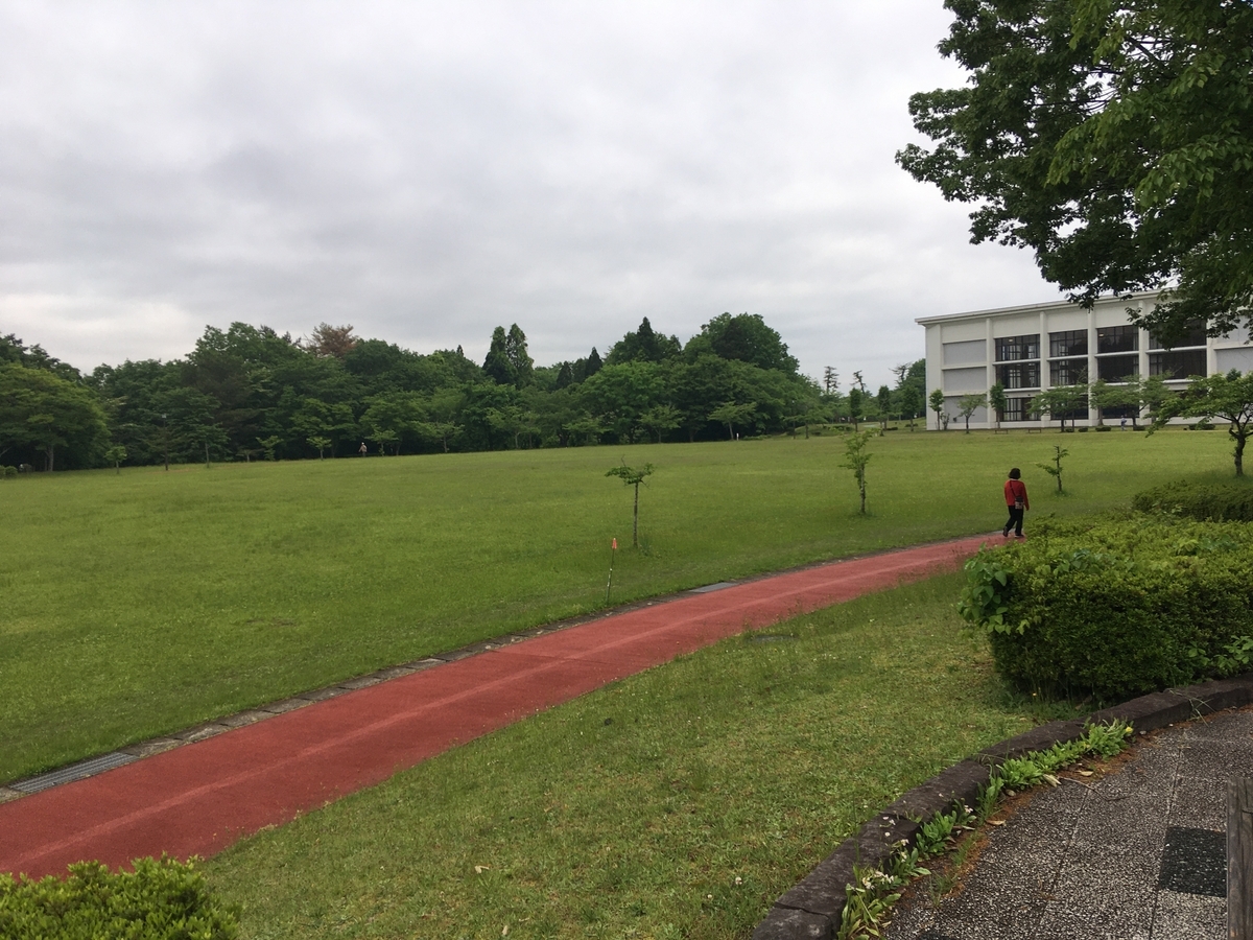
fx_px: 1050
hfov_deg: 61.7
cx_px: 626
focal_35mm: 29
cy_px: 470
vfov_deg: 48.2
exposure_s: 1/159
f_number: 2.2
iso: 25
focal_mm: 4.15
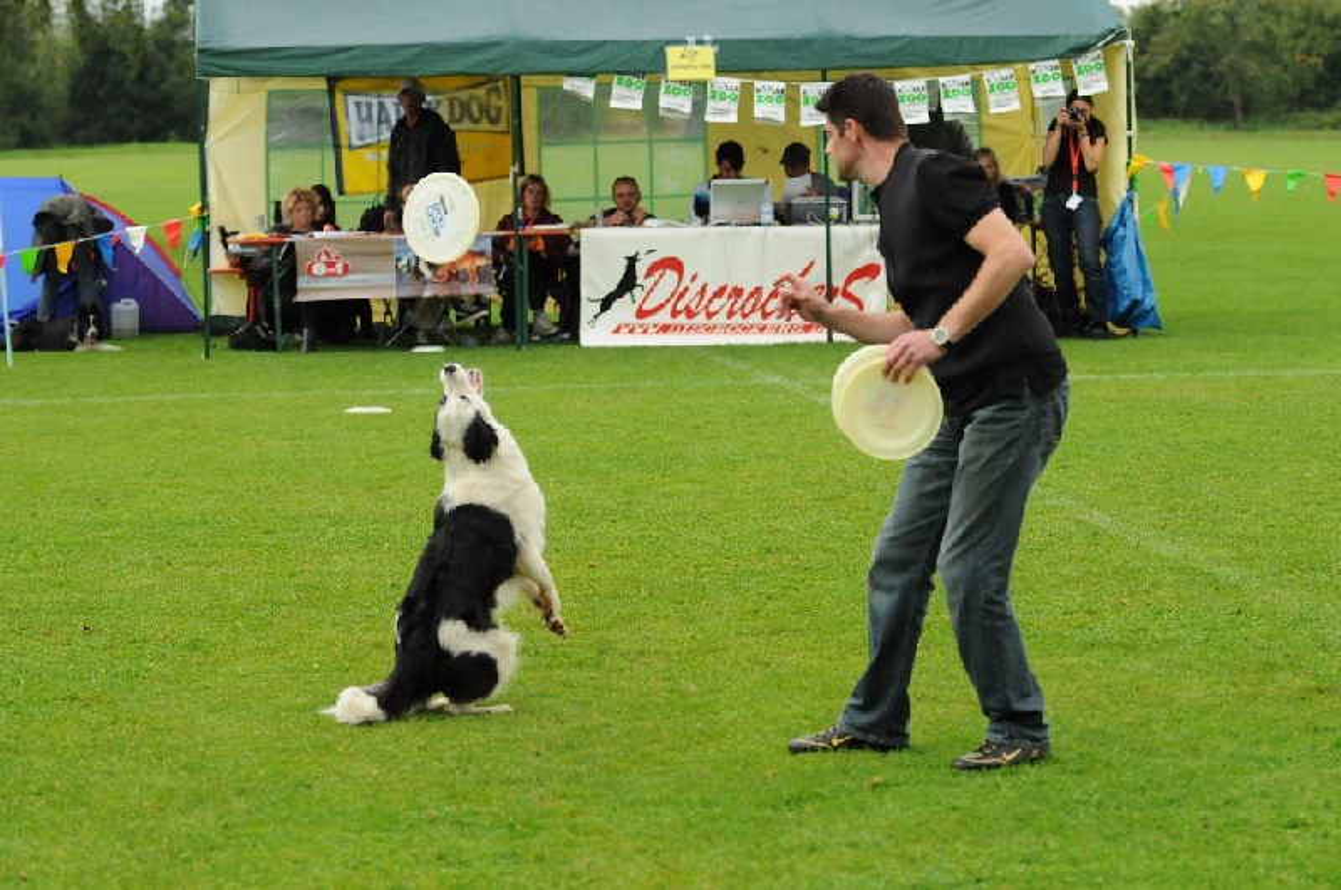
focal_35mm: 105
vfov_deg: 13.0
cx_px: 670
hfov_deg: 19.5
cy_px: 445
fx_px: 3906
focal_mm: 70
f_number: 3.2
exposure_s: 1/1250
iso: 800
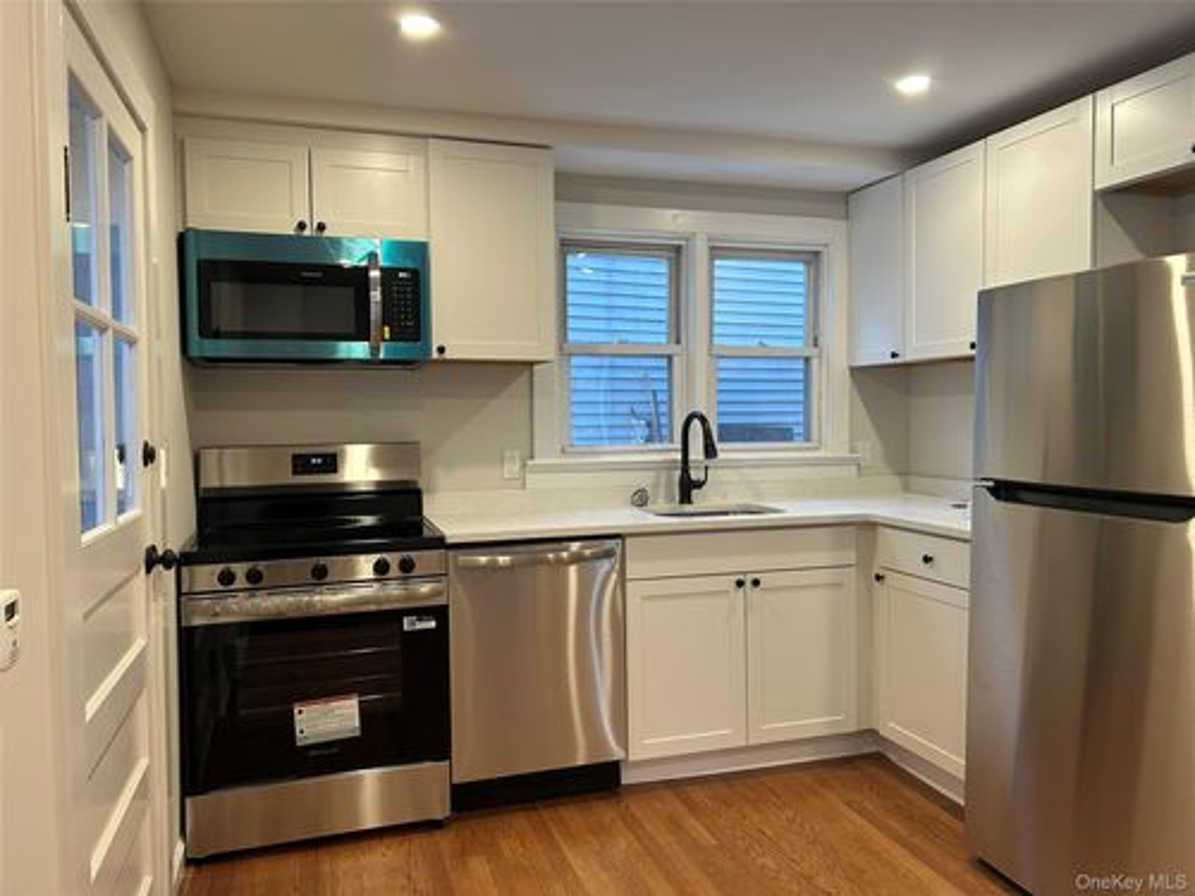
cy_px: 448
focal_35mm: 26
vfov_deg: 53.1
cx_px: 598
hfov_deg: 67.3
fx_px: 898
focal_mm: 5.7
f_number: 1.5
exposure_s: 1/120
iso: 125
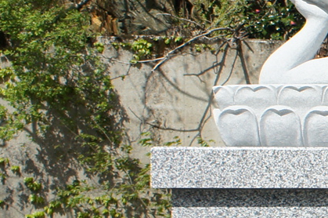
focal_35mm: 164
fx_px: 1492
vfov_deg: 8.3
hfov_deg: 10.8
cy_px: 172
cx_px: 766
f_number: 8
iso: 200
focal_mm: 20
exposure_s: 1/500
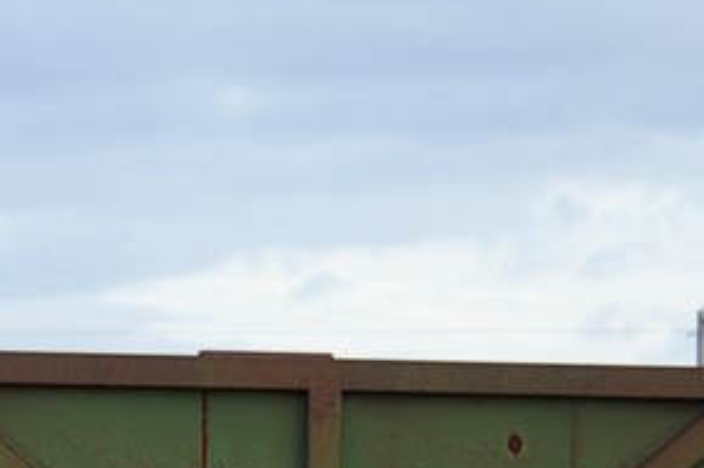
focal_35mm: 621
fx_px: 12141
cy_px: 579
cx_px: -572
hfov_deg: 3.3
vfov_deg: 2.2
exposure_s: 1/180
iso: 200
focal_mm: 93
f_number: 4.5
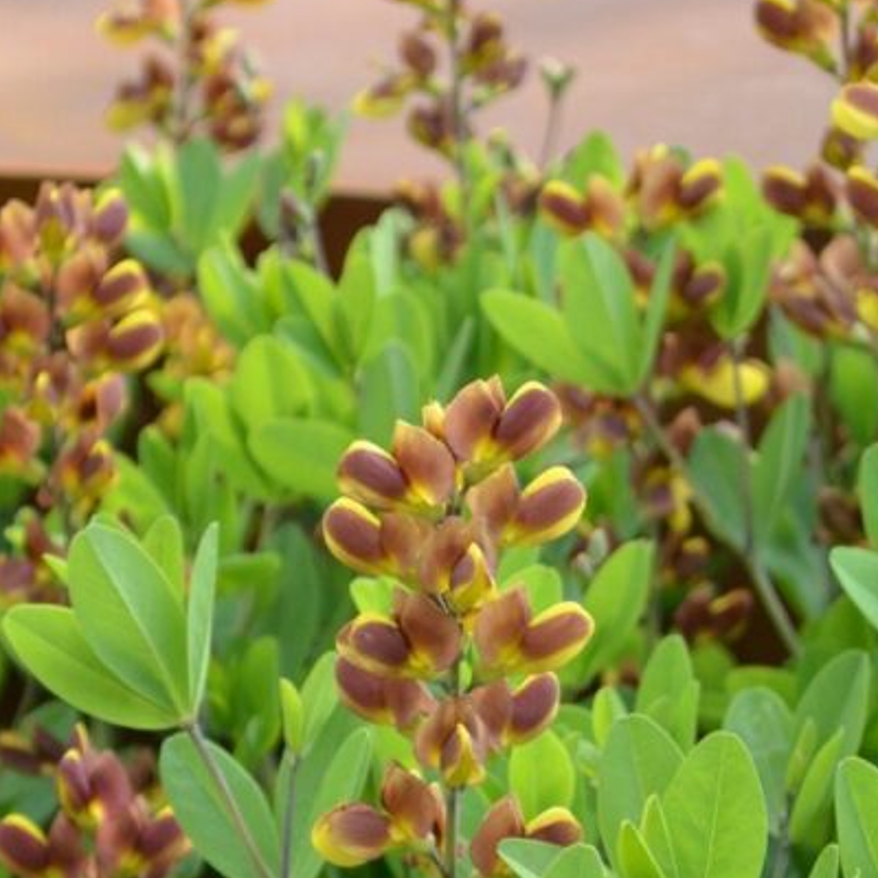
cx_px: 514
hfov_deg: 9.8
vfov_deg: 9.8
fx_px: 5139
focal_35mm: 179
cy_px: 601
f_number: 5.6
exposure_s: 1/400
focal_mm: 55
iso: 500
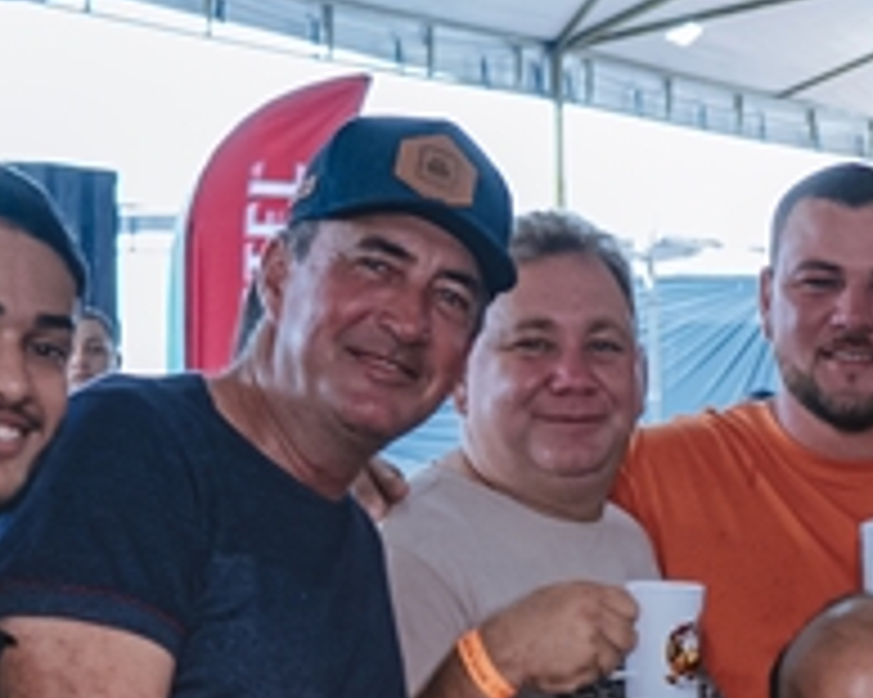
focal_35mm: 129
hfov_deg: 14.2
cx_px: 1197
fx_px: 3331
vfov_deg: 11.6
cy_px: 943
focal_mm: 24
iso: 1600
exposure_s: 1/160
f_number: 3.2
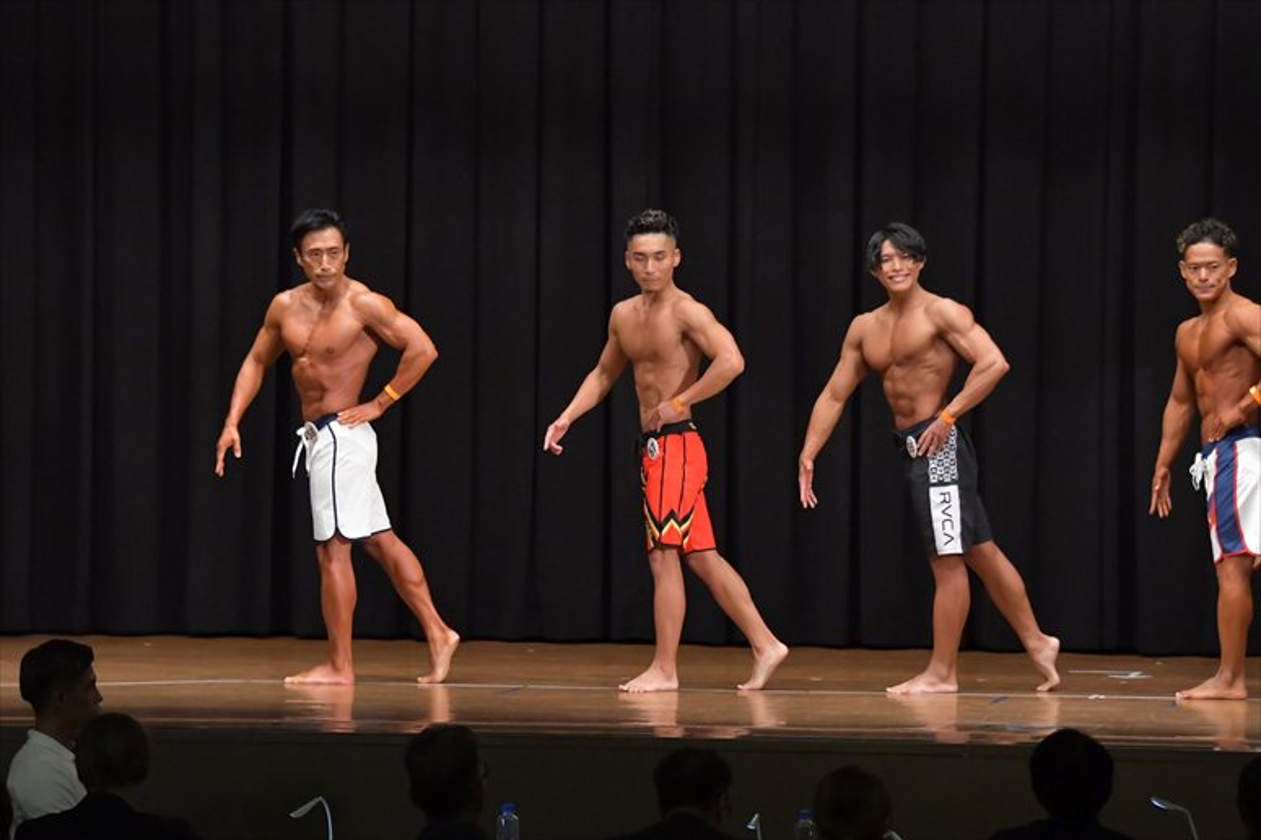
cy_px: 420
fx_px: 5497
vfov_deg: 8.7
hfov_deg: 13.1
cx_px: 630
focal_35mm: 157
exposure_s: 1/400
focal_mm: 105
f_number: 5.6
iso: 6400
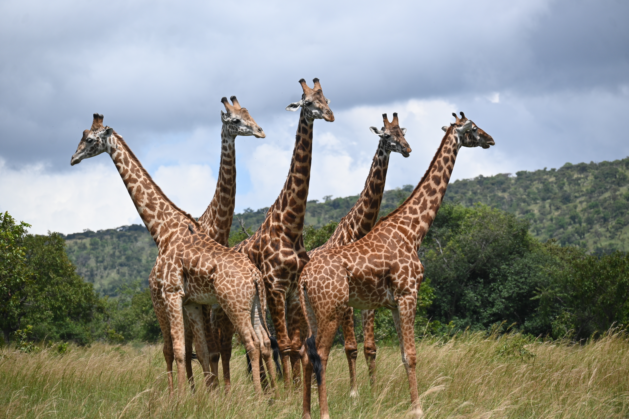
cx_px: 314
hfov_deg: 9.1
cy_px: 210
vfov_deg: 6.1
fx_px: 3931
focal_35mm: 225
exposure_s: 1/640
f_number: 6.3
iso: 100
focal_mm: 150
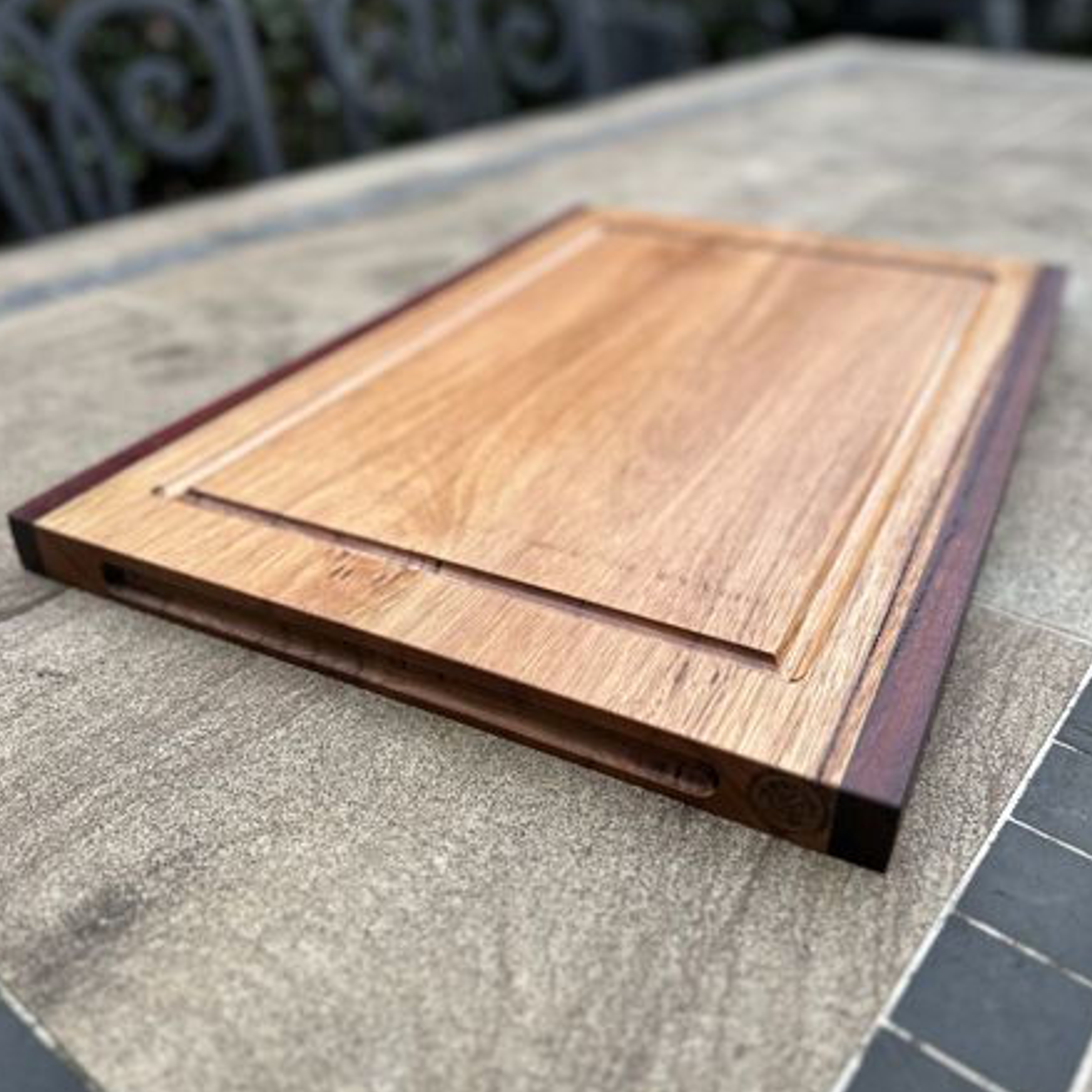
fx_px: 1035
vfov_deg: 55.6
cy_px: 540
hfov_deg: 55.6
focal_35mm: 29
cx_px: 545
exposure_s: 1/634
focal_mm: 6.86
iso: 80
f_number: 1.78
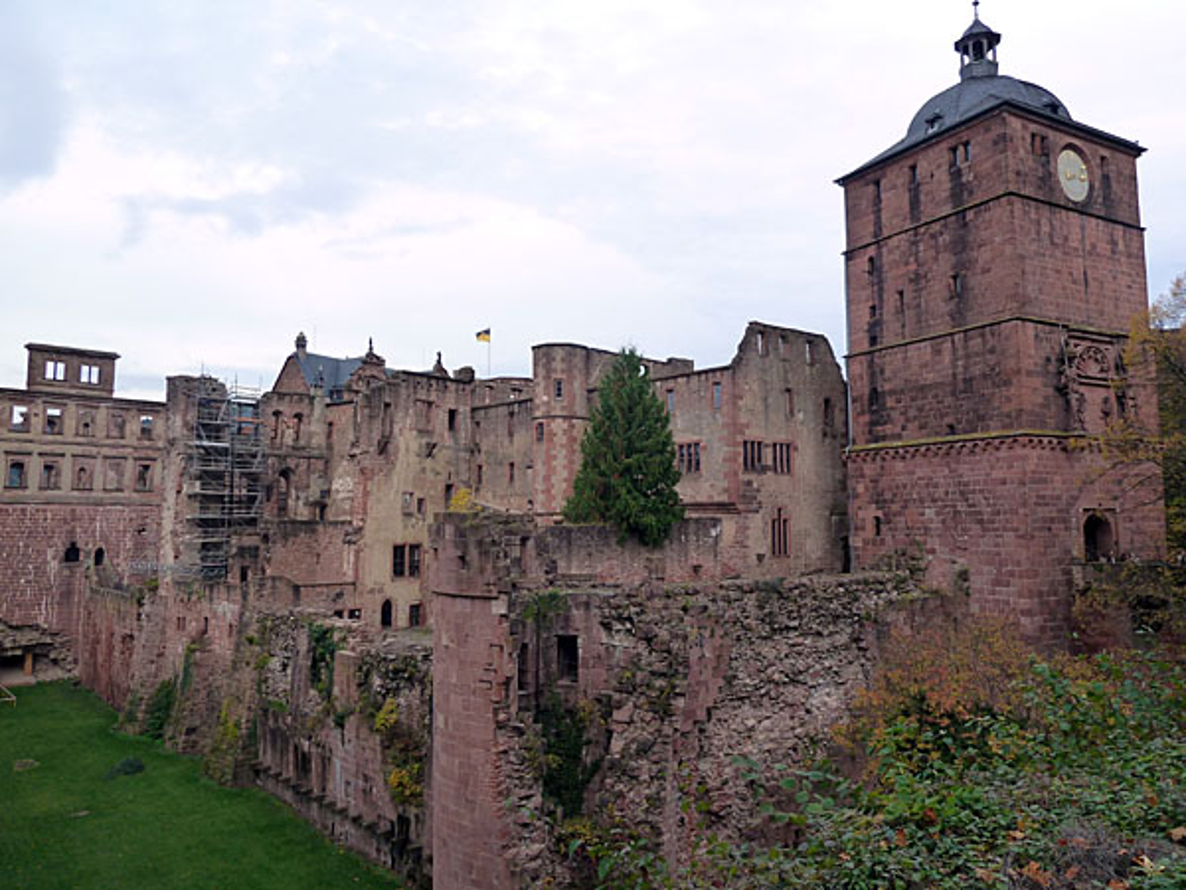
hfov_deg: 69.4
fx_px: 857
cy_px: 445
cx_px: 593
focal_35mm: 25
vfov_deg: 54.9
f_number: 4
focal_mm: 4.1
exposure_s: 1/250
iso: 125
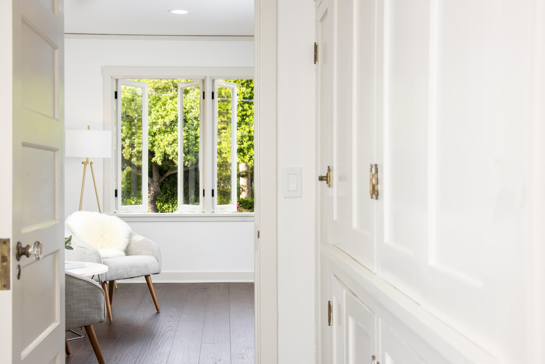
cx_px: 272
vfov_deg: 27.0
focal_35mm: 50
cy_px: 182
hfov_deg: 39.6
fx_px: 757
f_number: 8
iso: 1000
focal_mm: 50
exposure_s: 1/250
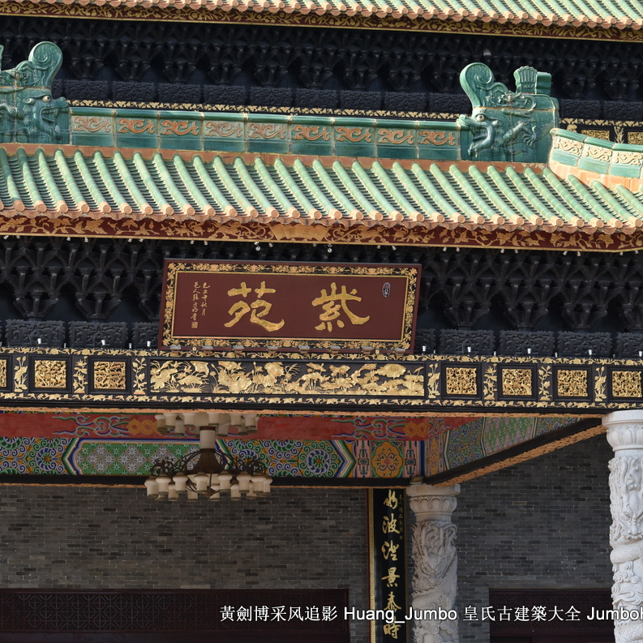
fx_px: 2837
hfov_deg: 12.9
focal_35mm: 135
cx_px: 270
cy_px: 319
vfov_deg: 12.9
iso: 200
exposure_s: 1/250
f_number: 7.1
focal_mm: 70
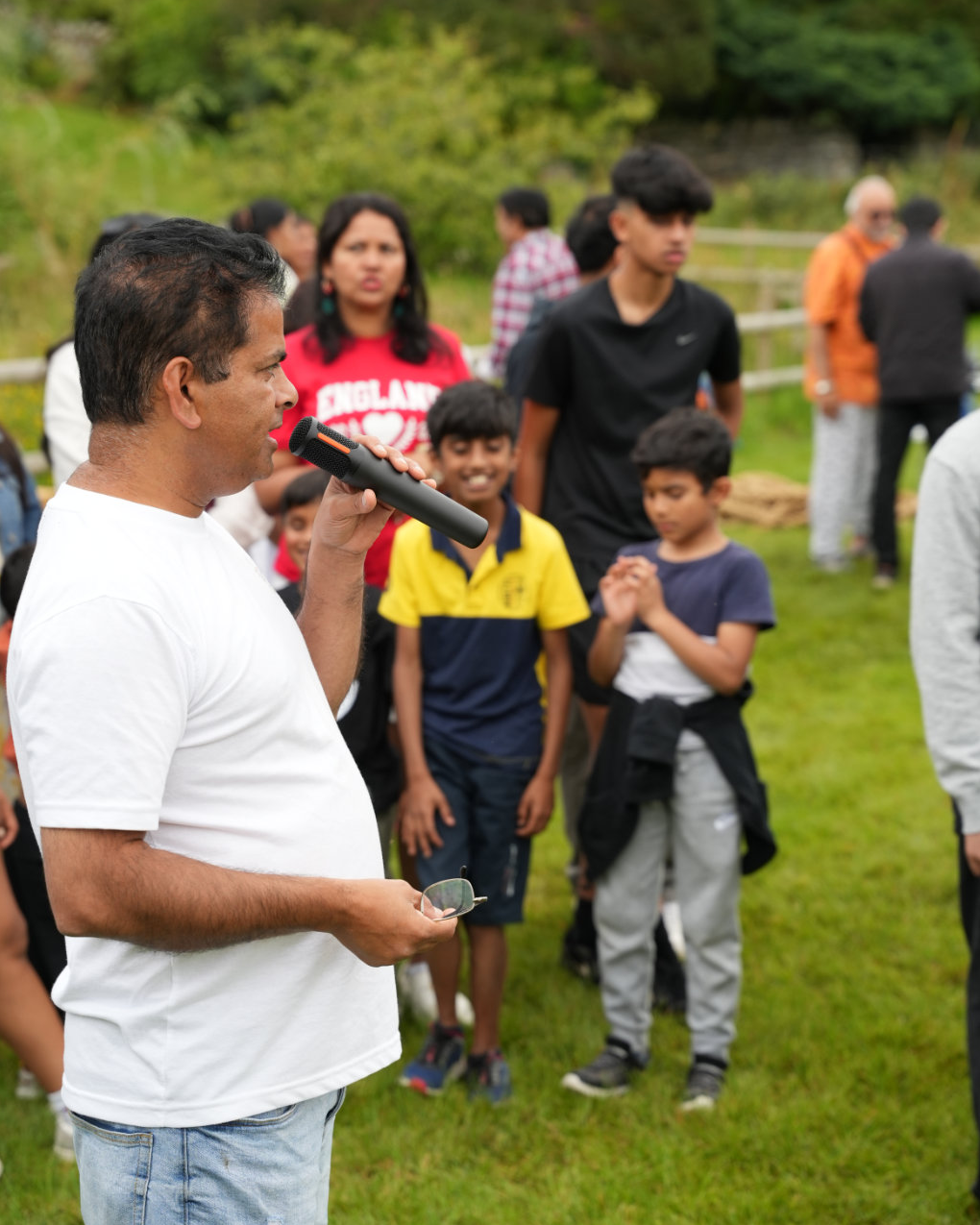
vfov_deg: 24.1
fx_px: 2864
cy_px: 565
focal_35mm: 79
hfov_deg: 19.4
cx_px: 490
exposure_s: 1/800
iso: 400
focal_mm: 70
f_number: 4
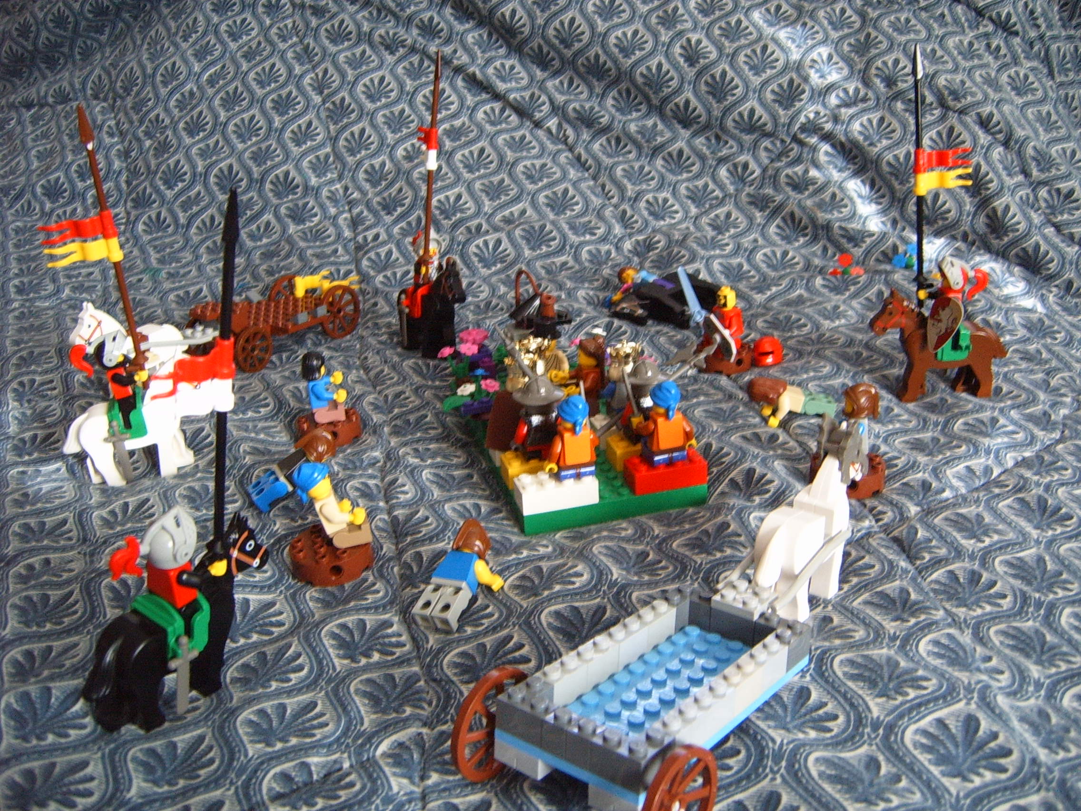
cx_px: 540
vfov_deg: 38.7
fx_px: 1155
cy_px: 406
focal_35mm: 37
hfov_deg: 50.1
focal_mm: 6.2
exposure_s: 1/15
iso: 141
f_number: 2.9
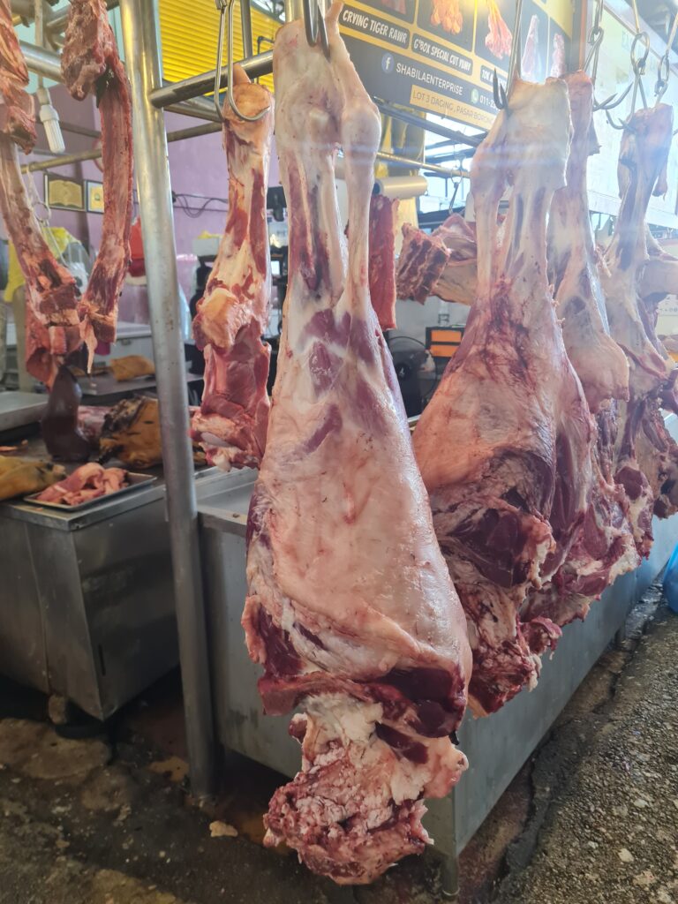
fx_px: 679
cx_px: 339
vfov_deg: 67.3
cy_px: 452
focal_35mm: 26
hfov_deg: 53.1
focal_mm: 5.4
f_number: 1.8
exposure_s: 1/100
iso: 200
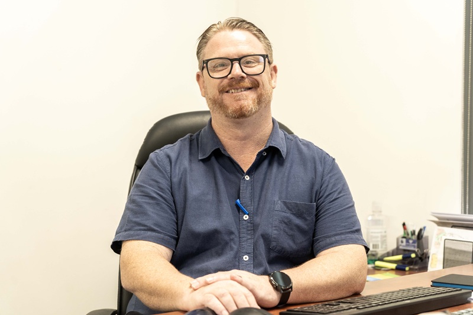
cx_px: 236
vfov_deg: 23.4
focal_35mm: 58
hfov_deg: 34.5
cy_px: 158
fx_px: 762
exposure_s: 1/60
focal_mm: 58
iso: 800
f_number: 4
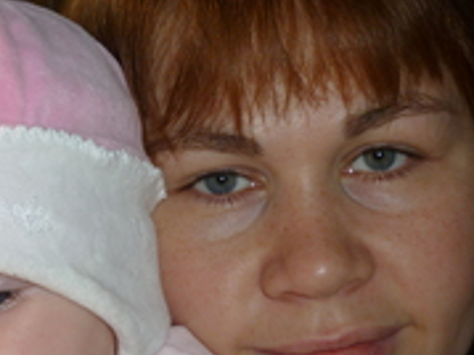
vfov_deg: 17.7
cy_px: 204
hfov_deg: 23.3
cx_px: 122
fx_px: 1136
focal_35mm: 83
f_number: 2.8
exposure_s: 1/250
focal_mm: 5.5
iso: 100
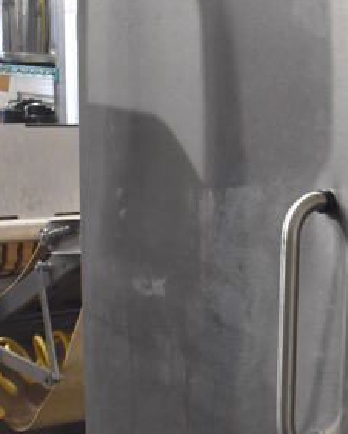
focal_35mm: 82
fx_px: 1055
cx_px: 450
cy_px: 447
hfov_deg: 17.6
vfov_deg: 22.3
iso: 2500
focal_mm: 18
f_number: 3.5
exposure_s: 1/125
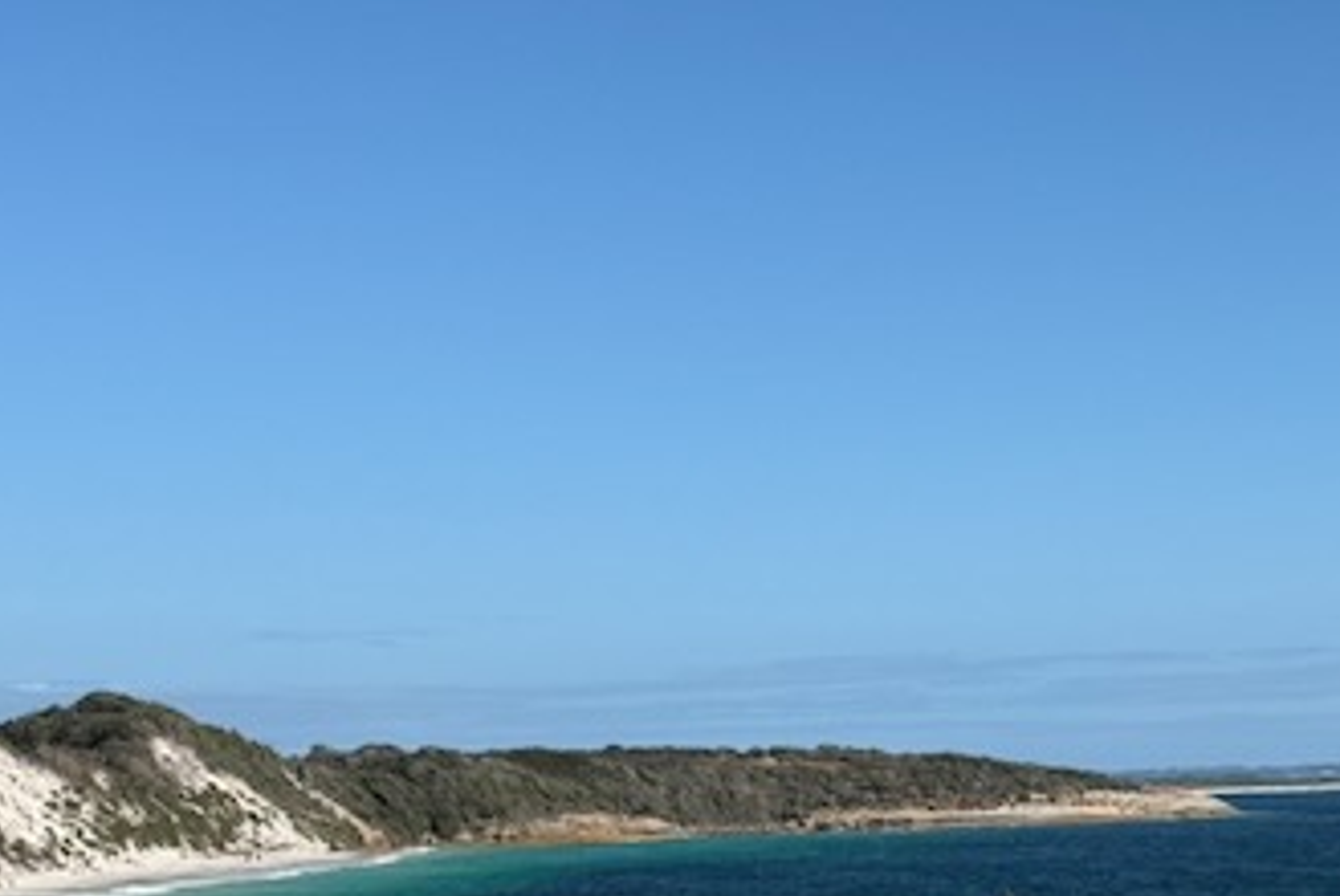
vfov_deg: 14.1
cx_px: 688
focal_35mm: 97
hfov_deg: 21.0
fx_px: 3614
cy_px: 713
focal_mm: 6.76
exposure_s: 1/6536
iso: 64
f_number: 1.78
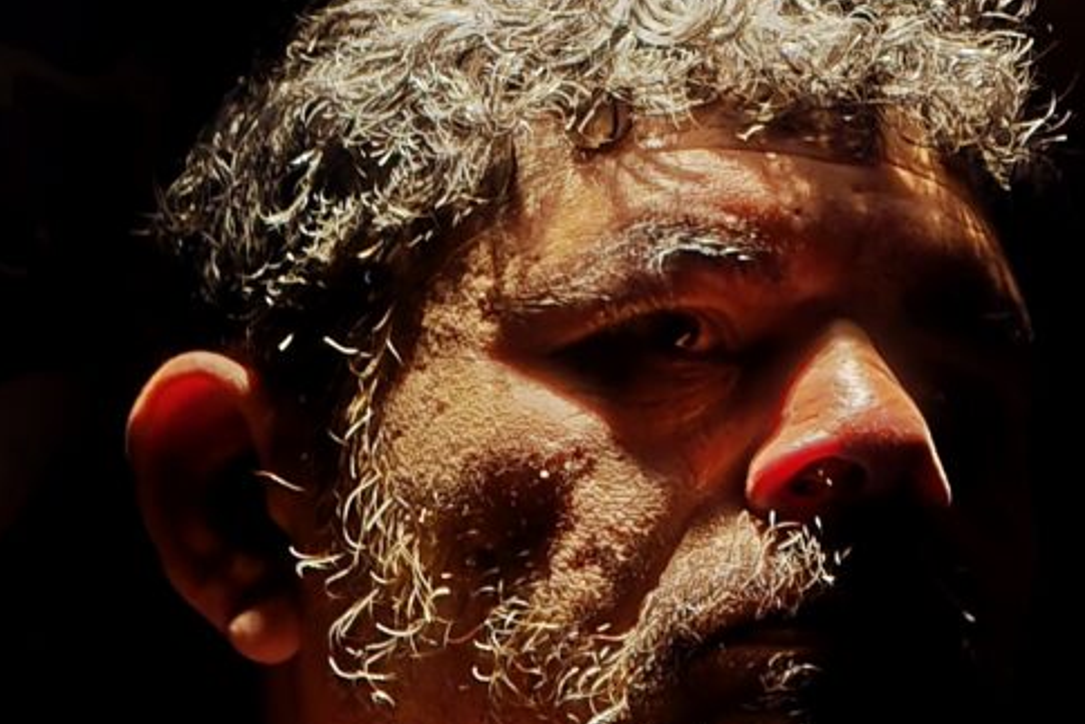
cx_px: 1045
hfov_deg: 5.8
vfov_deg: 3.9
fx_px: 10611
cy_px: -444
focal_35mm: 352
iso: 1250
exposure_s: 1/15
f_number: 3.4
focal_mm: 18.6
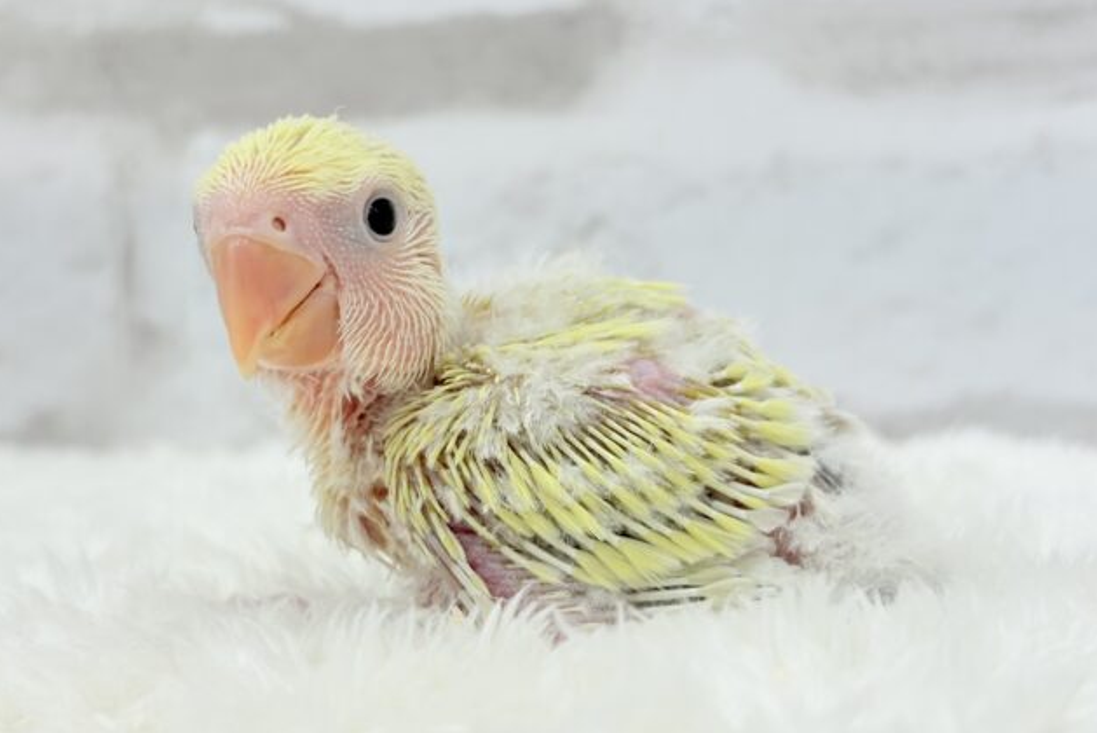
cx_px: 546
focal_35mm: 55
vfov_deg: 24.6
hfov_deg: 36.2
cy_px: 373
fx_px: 1677
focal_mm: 5.96
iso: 32
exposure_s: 1/50
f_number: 1.6
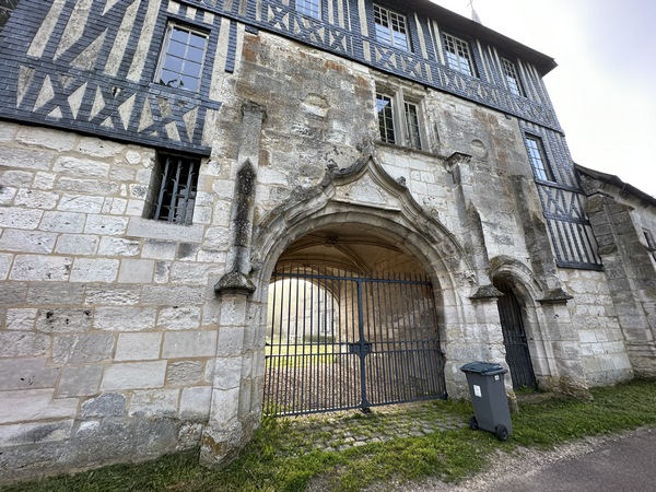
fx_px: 265
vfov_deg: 85.7
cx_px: 328
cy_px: 246
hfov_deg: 102.1
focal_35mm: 14
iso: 40
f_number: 2.2
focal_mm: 2.22
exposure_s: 1/140
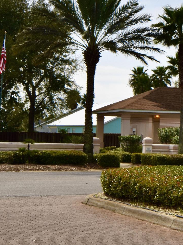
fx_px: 769
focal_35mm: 109
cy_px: 64
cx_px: 272
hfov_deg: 12.9
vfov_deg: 18.0
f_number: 13
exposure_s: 1/200
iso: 100
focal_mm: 24
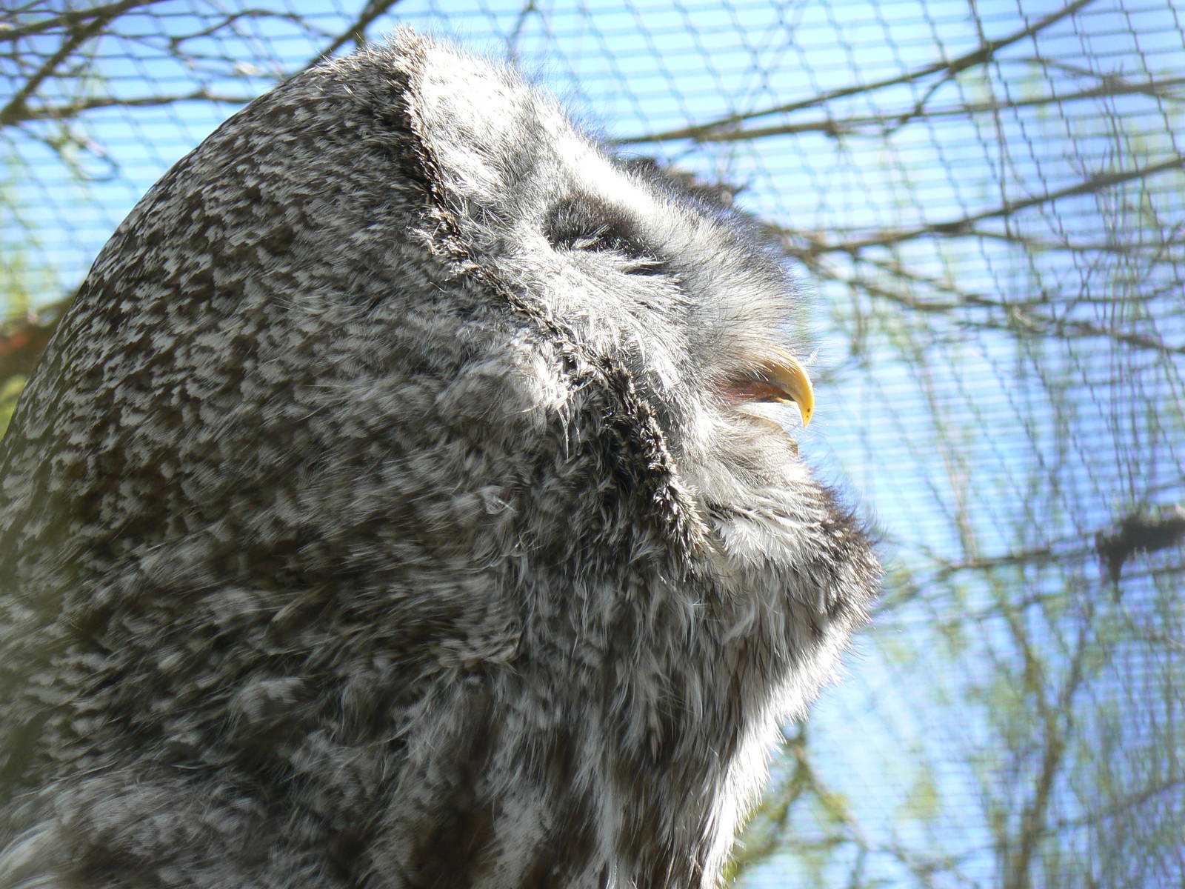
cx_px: 592
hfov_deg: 11.1
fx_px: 6093
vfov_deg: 8.3
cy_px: 444
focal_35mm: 178
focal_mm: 29.7
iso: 80
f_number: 5.6
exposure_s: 1/160
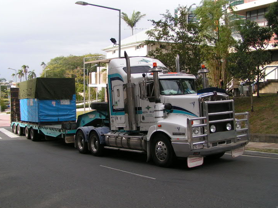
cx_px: 130
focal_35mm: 42
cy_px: 102
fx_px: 337
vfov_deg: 34.3
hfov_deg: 44.8
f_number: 5.6
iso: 50
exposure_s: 1/200
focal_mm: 5.8
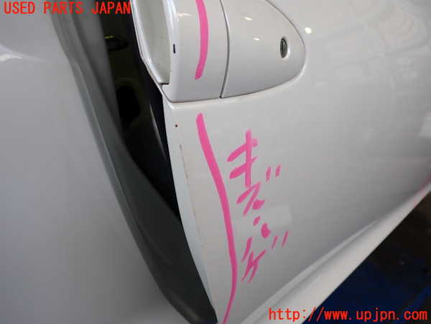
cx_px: 216
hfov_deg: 60.0
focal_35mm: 30
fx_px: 374
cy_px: 162
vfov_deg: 46.8
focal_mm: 5.4
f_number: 2.3
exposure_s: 1/125
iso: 125
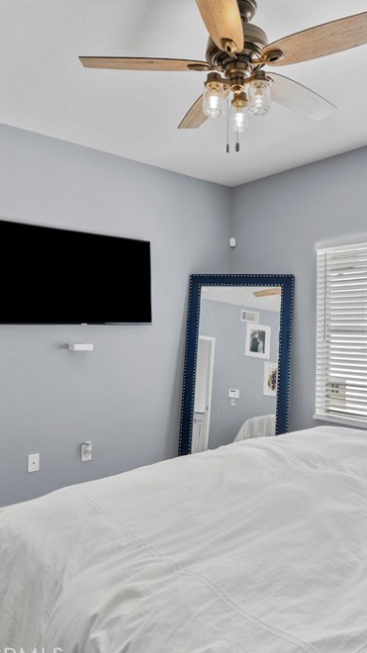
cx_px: 224
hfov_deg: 44.1
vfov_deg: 71.9
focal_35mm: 26
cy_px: 333
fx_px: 450
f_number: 8
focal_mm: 16
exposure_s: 1/40
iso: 2000
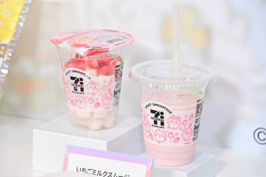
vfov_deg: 5.5
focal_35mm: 250
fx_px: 1847
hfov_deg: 8.2
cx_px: 133
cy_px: 88
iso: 6400
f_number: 10
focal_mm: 250
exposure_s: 1/200
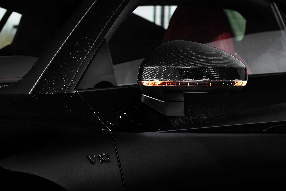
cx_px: 143
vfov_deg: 13.0
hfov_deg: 19.5
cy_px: 96
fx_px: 834
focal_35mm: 105
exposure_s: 1/6
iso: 160
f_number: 9
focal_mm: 105
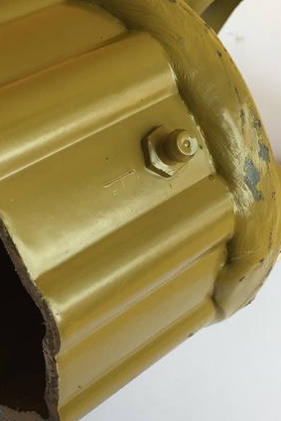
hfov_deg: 23.3
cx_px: 106
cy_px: 271
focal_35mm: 58
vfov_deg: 34.2
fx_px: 678
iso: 32
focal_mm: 4.15
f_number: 2.2
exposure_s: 1/100
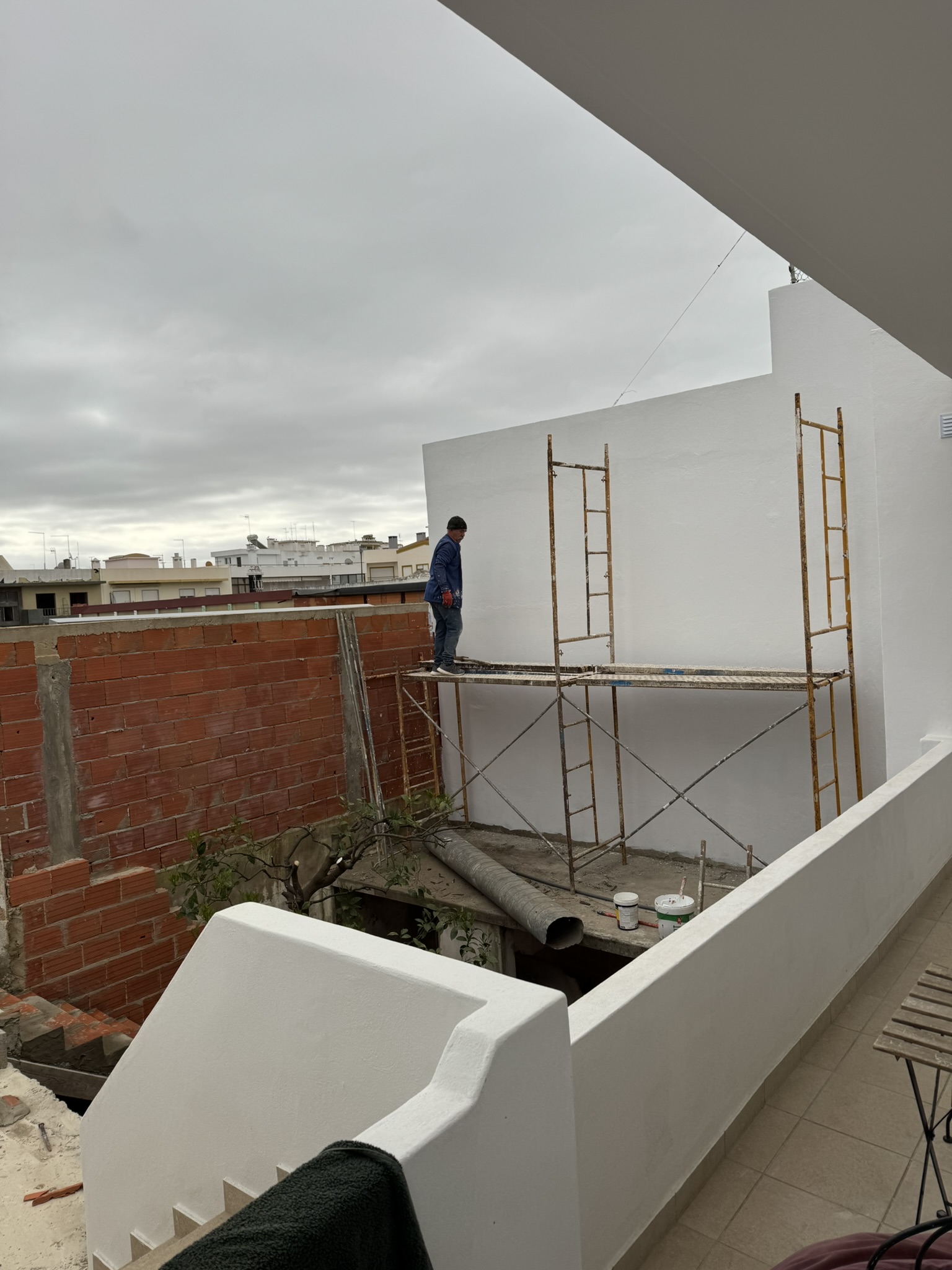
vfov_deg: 71.6
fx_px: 880
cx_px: 476
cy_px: 635
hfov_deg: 56.8
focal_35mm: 24
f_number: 1.78
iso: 80
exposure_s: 1/2331
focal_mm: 6.76
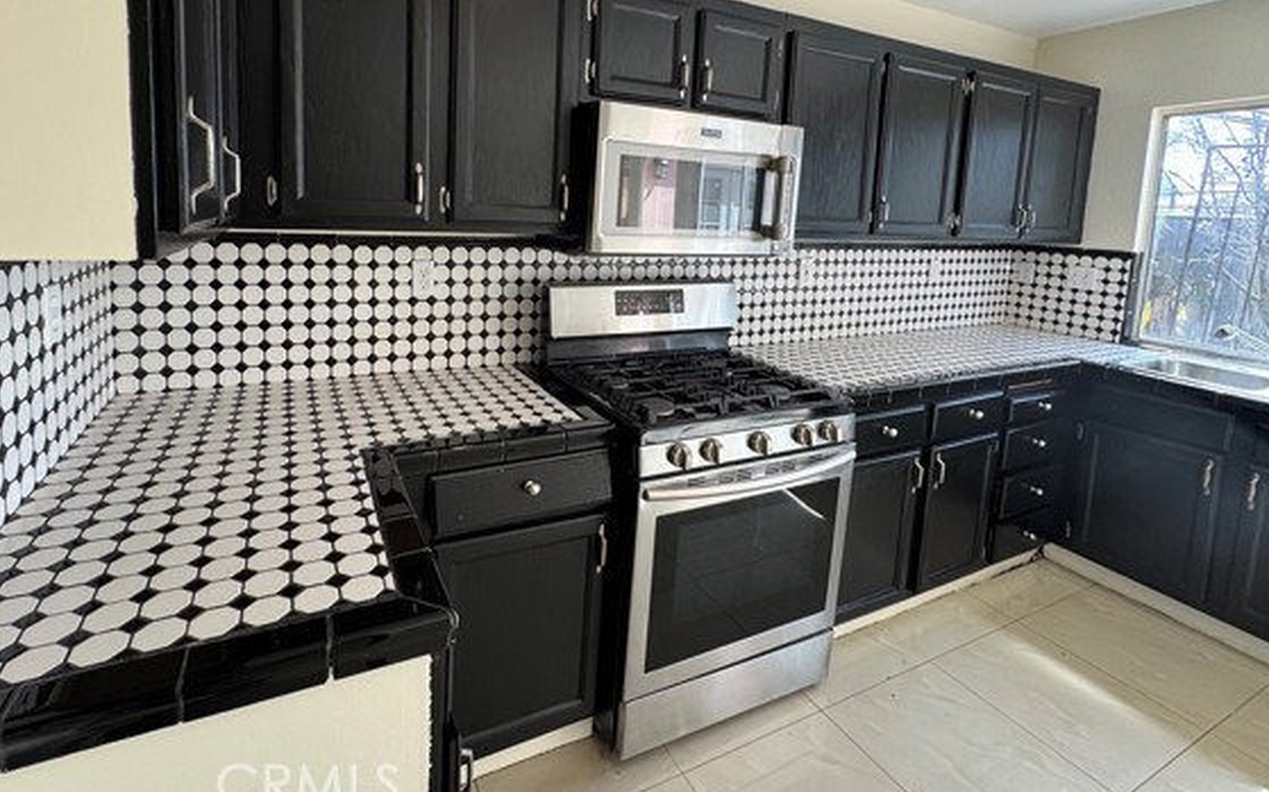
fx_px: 588
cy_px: 272
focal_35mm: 17
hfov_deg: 94.0
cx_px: 563
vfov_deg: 66.4
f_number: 2.2
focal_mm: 2.22
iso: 80
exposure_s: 1/120
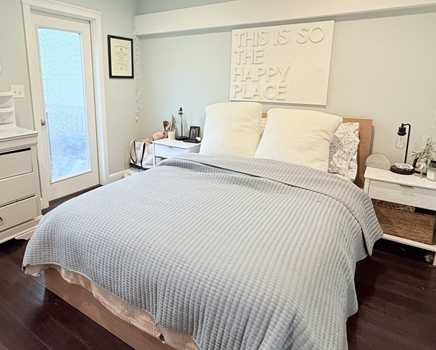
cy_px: 137
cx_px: 194
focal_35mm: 23
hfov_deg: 72.3
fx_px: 297
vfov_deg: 60.3
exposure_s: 1/60
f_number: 2.2
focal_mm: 2.22
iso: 200
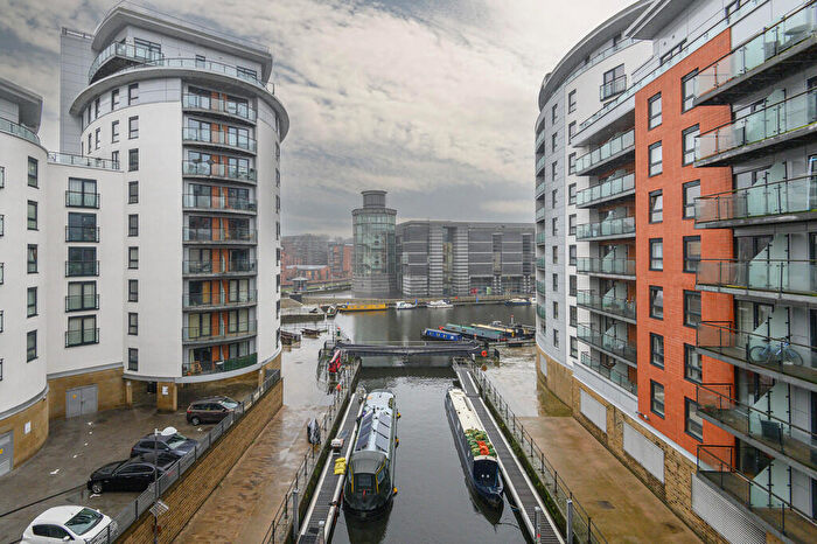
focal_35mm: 16
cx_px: 408
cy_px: 272
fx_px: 363
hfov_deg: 96.8
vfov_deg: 73.7
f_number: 7.1
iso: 1250
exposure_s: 1/250
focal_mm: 16
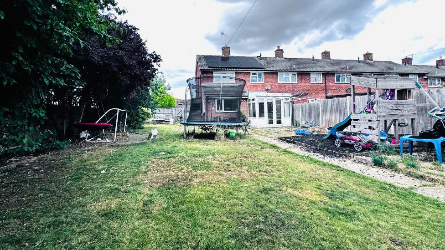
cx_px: 221
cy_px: 105
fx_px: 189
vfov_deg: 66.7
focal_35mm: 16
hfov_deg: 99.4
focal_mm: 2.22
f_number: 2.2
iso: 50
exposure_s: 1/1006
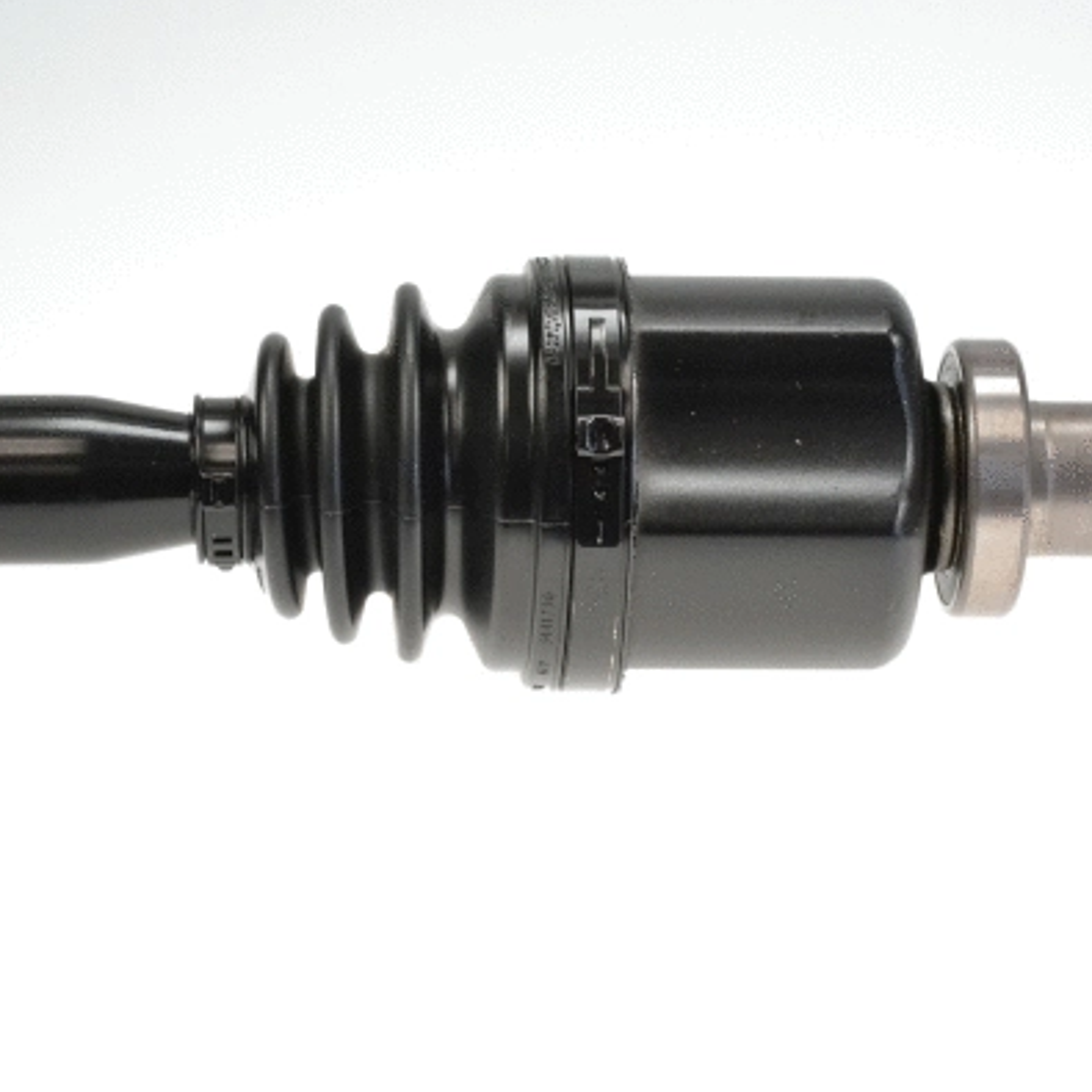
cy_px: 545
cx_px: 670
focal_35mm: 154
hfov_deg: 11.3
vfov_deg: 11.3
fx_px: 5496
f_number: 5.6
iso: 1600
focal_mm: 80
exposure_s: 1/500
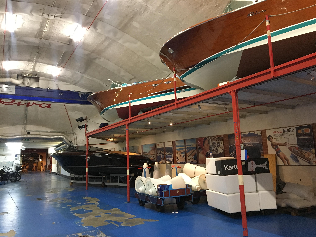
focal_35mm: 29
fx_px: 265
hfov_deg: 61.7
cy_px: 118
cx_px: 158
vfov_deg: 48.2
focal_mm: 4.15
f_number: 2.2
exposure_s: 1/25
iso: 200
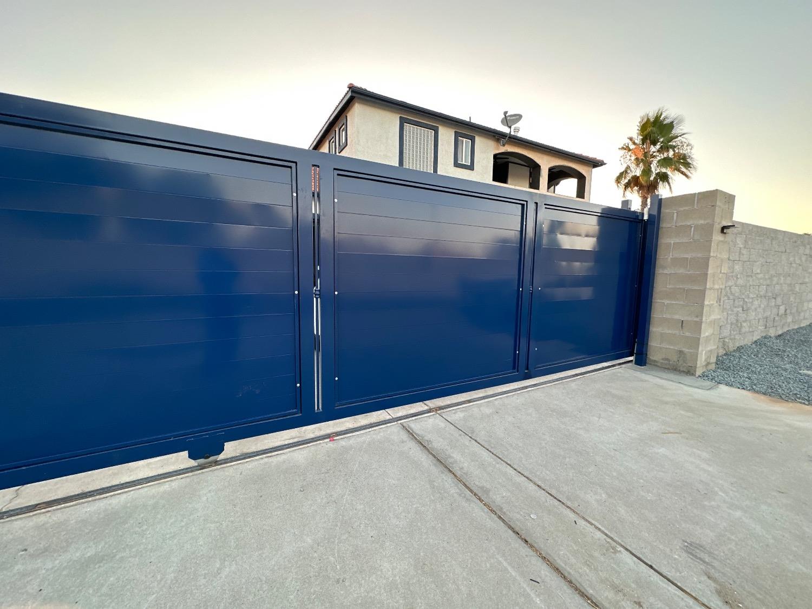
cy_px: 304
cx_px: 406
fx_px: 328
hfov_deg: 102.1
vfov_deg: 85.7
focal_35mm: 14
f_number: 2.2
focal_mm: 2.22
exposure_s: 1/60
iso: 160
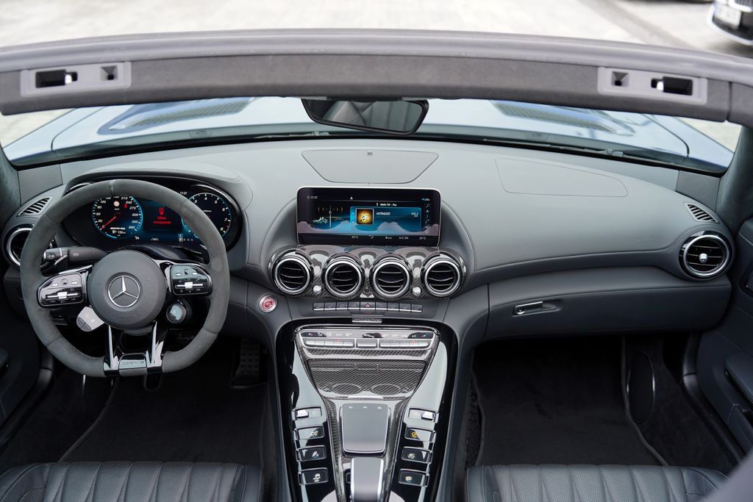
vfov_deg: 36.9
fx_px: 753
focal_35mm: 36
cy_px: 251
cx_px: 376
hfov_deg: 53.1
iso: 100
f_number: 3.2
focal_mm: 36
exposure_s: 1/50
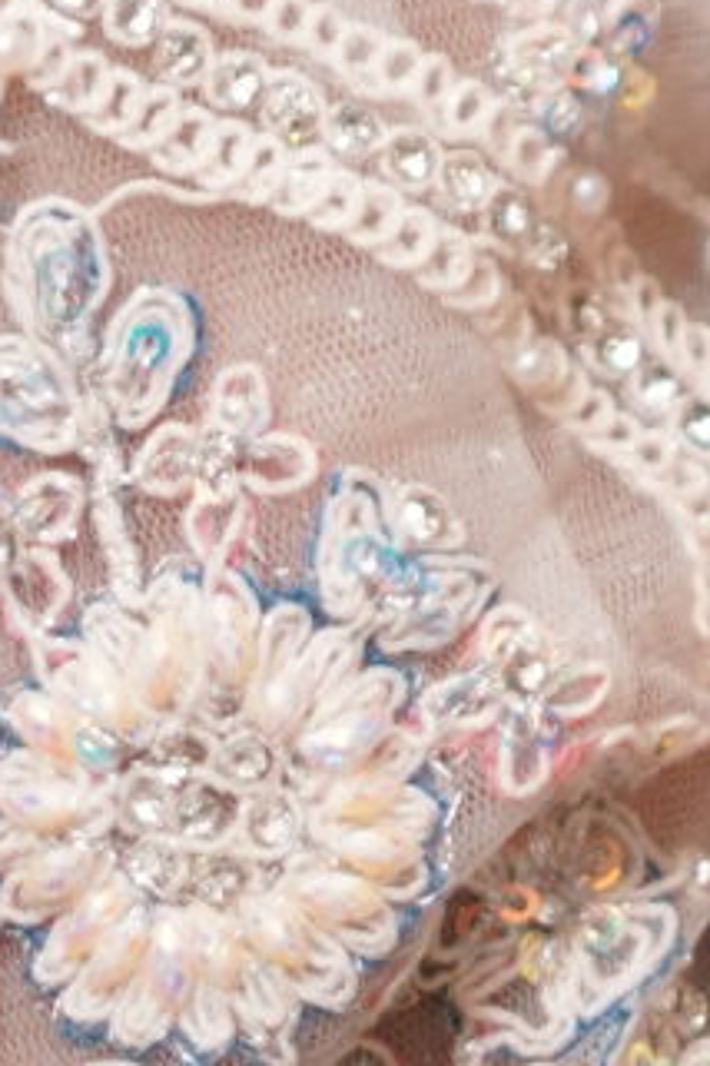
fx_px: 11803
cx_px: 2165
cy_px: -2175
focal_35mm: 399
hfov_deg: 3.4
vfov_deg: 4.9
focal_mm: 50
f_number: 1.8
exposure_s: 1/160
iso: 250
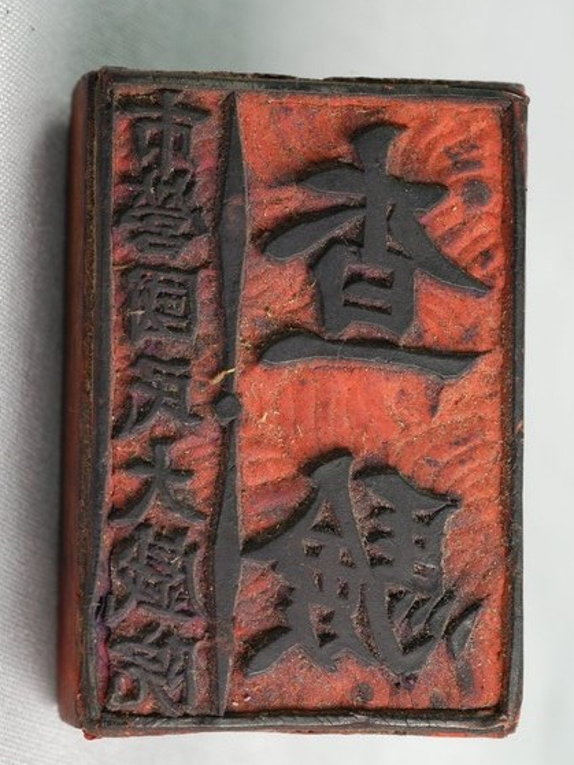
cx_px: 288
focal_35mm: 99
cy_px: 424
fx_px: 2190
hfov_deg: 14.9
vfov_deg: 19.8
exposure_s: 1/6
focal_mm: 60
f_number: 11
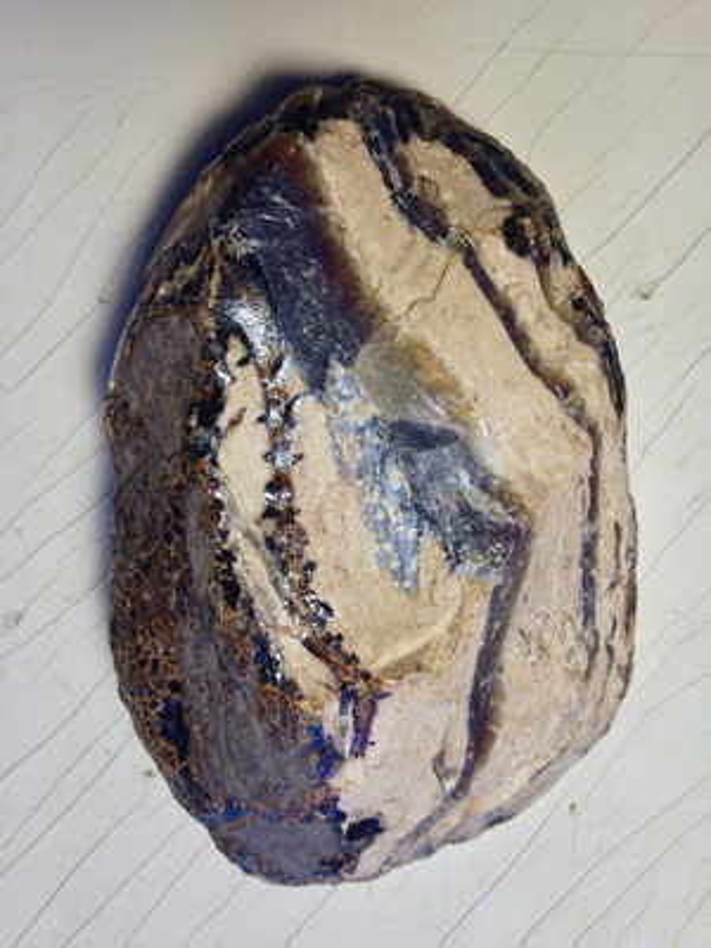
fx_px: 904
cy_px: 474
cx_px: 356
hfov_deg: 42.9
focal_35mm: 33
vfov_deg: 55.4
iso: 50
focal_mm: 4.12
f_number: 2.4
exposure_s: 1/40
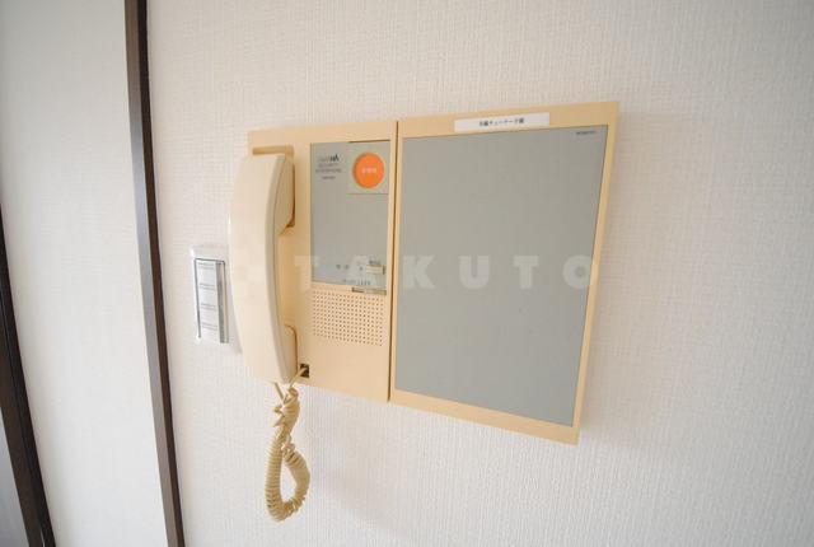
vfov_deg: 90.3
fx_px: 272
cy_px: 274
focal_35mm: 12
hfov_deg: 112.5
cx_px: 407
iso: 1600
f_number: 5
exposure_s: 1/100
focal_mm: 8
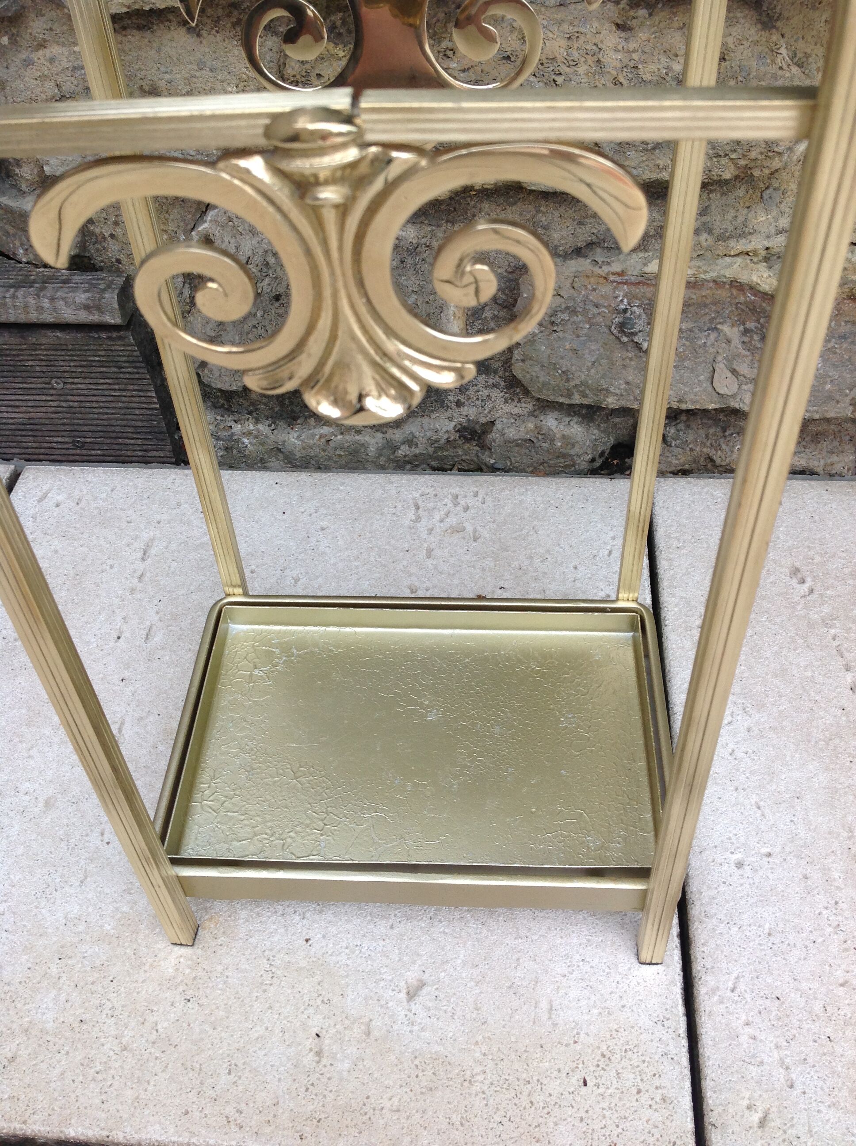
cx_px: 428
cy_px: 573
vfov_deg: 52.7
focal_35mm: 35
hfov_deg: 40.6
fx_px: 1157
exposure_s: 1/60
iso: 64
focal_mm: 4.28
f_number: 2.4
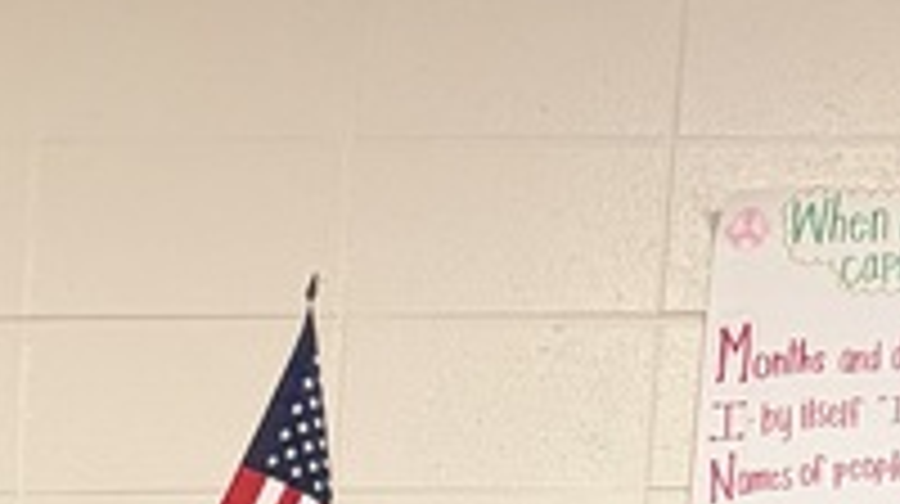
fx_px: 3194
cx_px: -472
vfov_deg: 6.6
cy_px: 2182
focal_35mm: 134
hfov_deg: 14.8
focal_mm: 6.76
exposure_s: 1/60
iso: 320
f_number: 1.78
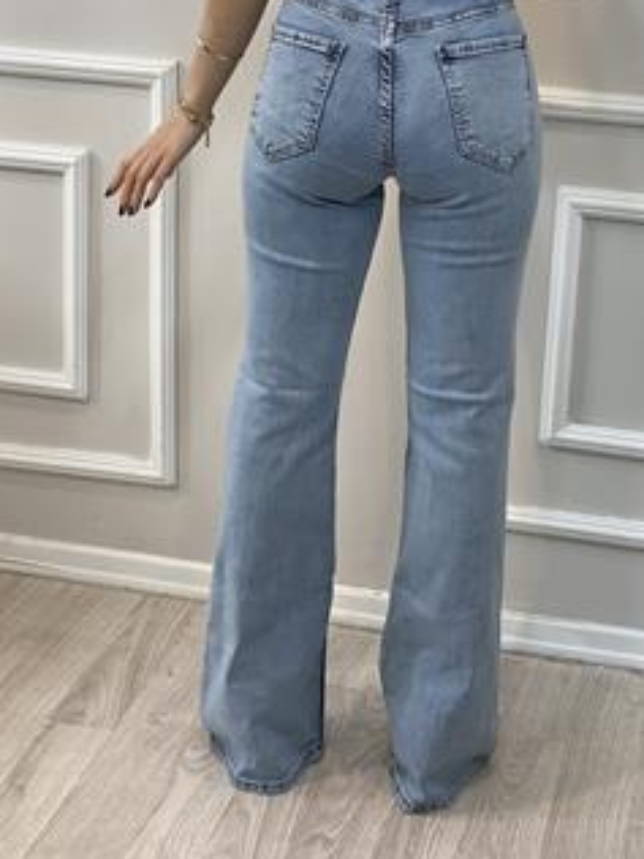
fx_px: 1687
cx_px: 394
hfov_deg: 21.6
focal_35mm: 68
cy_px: 336
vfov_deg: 28.5
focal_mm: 6
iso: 80
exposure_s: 1/122
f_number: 2
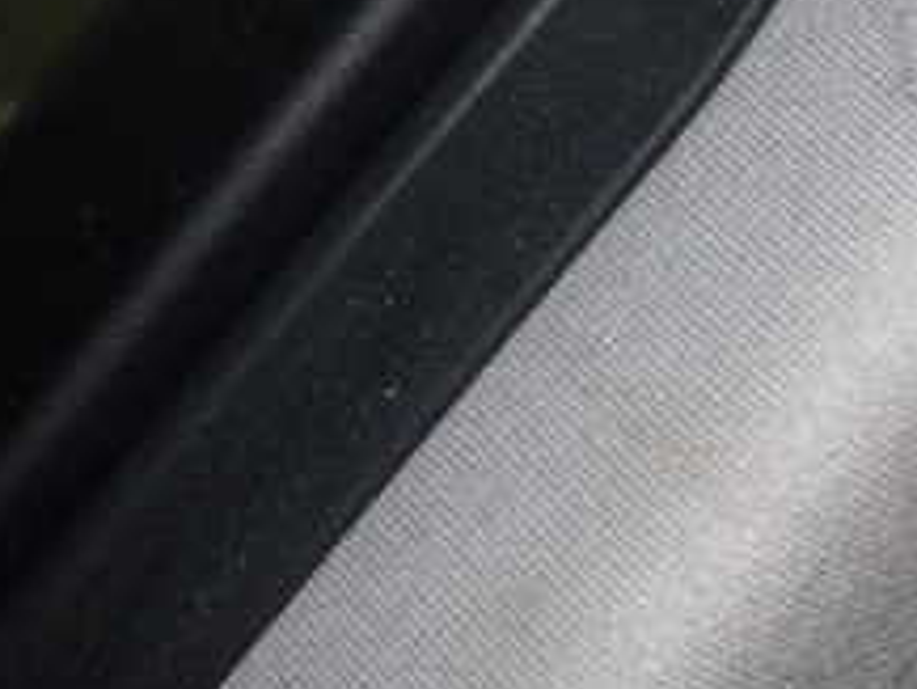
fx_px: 2200
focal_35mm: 83
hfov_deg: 21.0
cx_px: 1242
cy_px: 139
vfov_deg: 17.6
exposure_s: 1/30
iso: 200
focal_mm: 5.5
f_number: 6.3
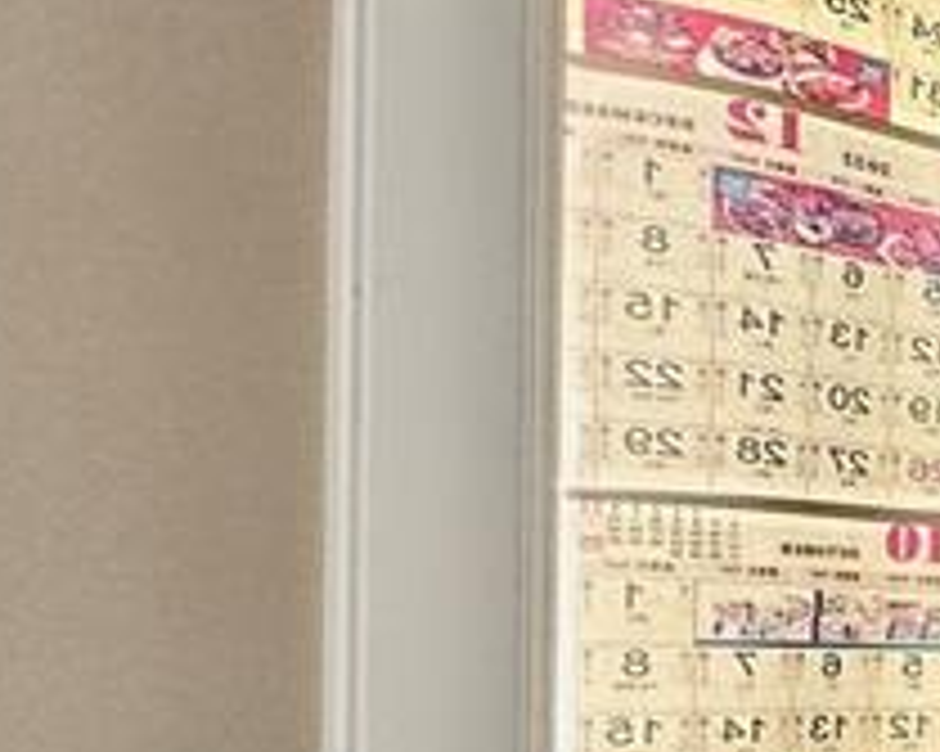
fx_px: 1863
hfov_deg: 15.9
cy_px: 675
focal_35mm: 67
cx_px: 2168
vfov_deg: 22.3
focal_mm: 2.22
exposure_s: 1/60
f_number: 2.2
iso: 320
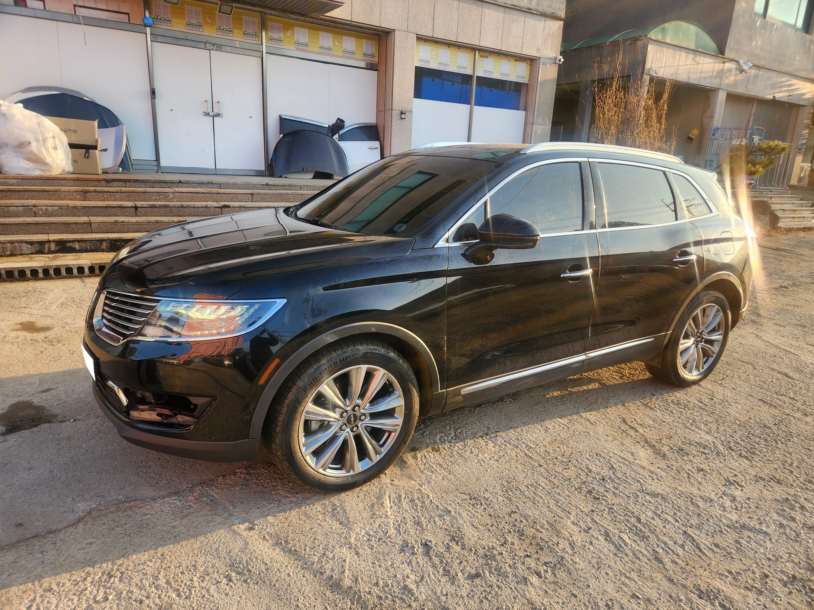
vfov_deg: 58.9
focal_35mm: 23
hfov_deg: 73.9
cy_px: 305
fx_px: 541
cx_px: 407
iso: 20
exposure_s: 1/198
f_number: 1.8
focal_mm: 5.4
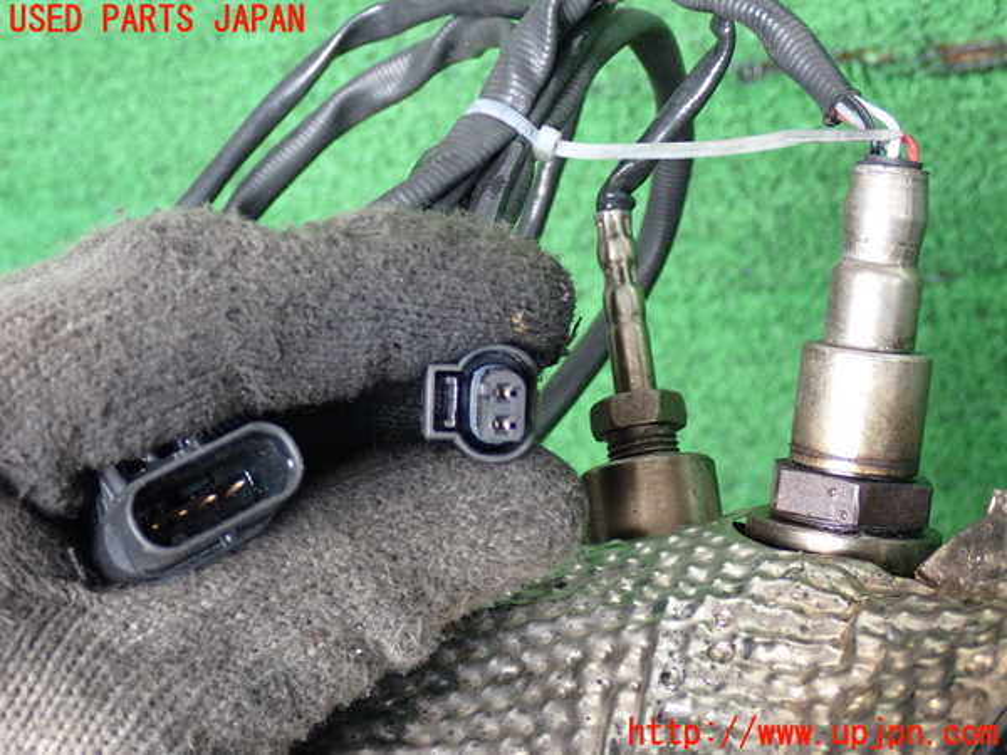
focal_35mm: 67
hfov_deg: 29.0
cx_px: 504
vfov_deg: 21.9
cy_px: 378
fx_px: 1949
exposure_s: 1/125
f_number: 3.8
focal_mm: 11.88
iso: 640
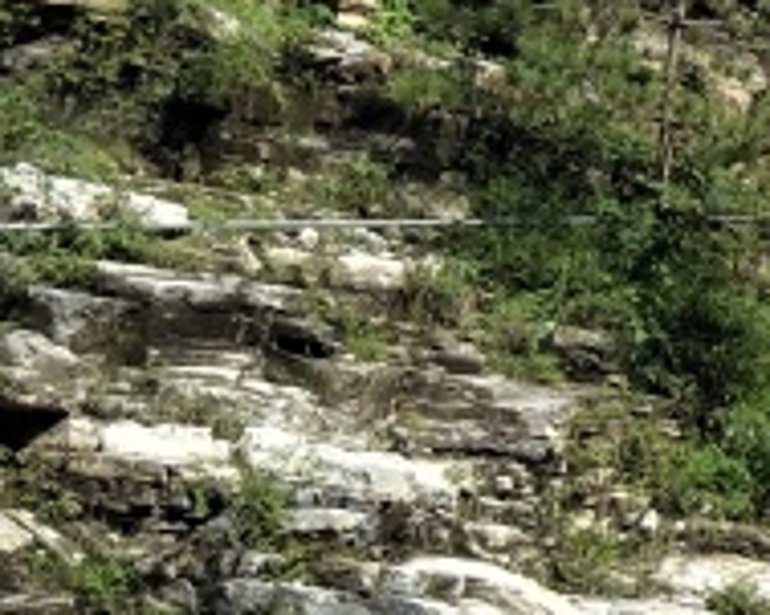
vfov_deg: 12.1
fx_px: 2893
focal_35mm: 127
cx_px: 1931
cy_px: 118
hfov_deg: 11.9
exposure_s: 1/1212
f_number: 1.7
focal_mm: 4.1
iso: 33
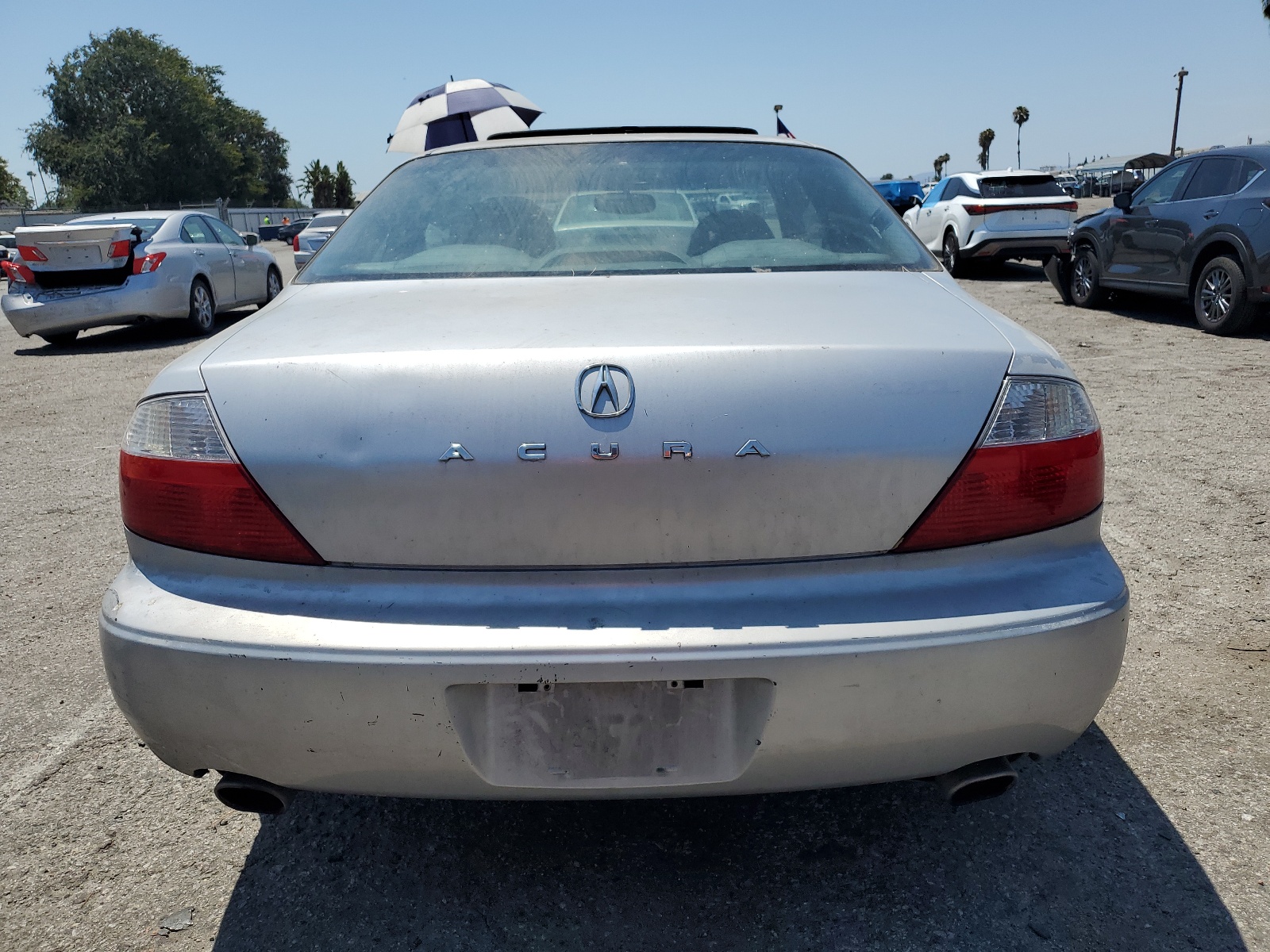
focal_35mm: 26
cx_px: 635
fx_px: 954
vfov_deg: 53.1
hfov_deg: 67.3
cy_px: 476
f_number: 1.5
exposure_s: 1/5000
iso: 50
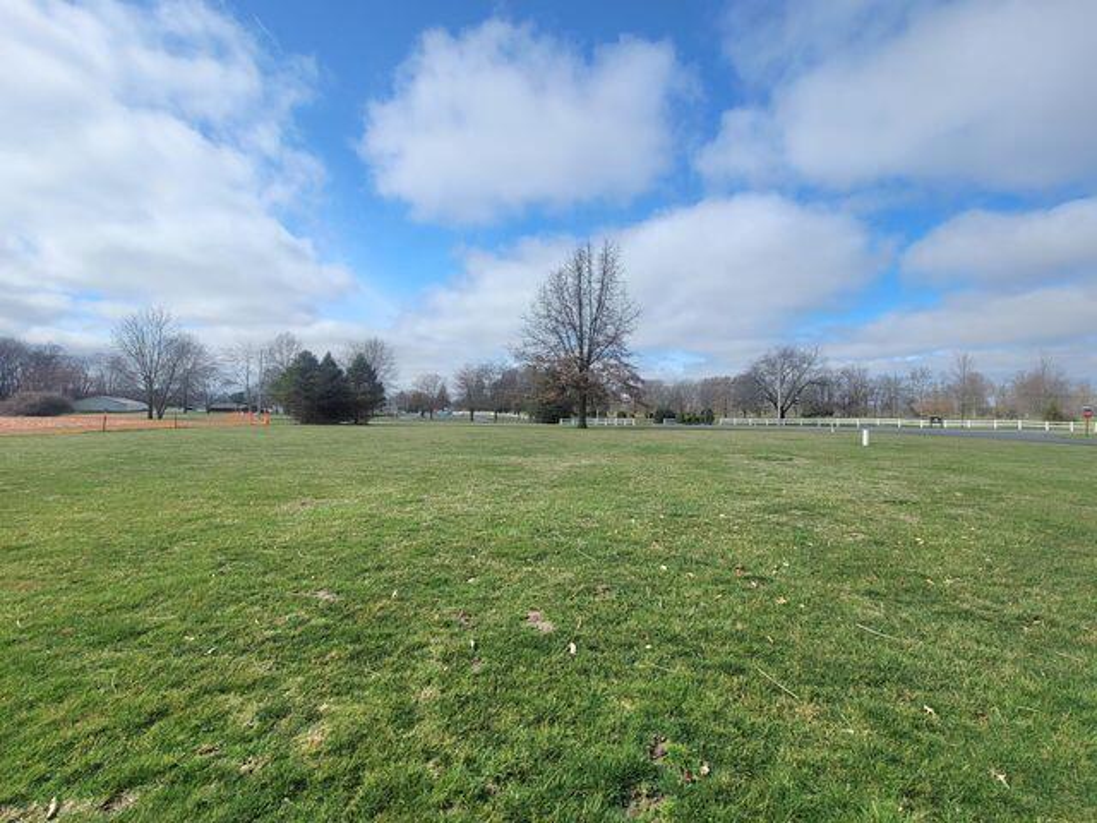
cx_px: 548
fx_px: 412
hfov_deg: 106.2
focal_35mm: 13
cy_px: 412
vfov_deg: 89.9
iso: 64
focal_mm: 2.2
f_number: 2.2
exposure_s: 1/3333
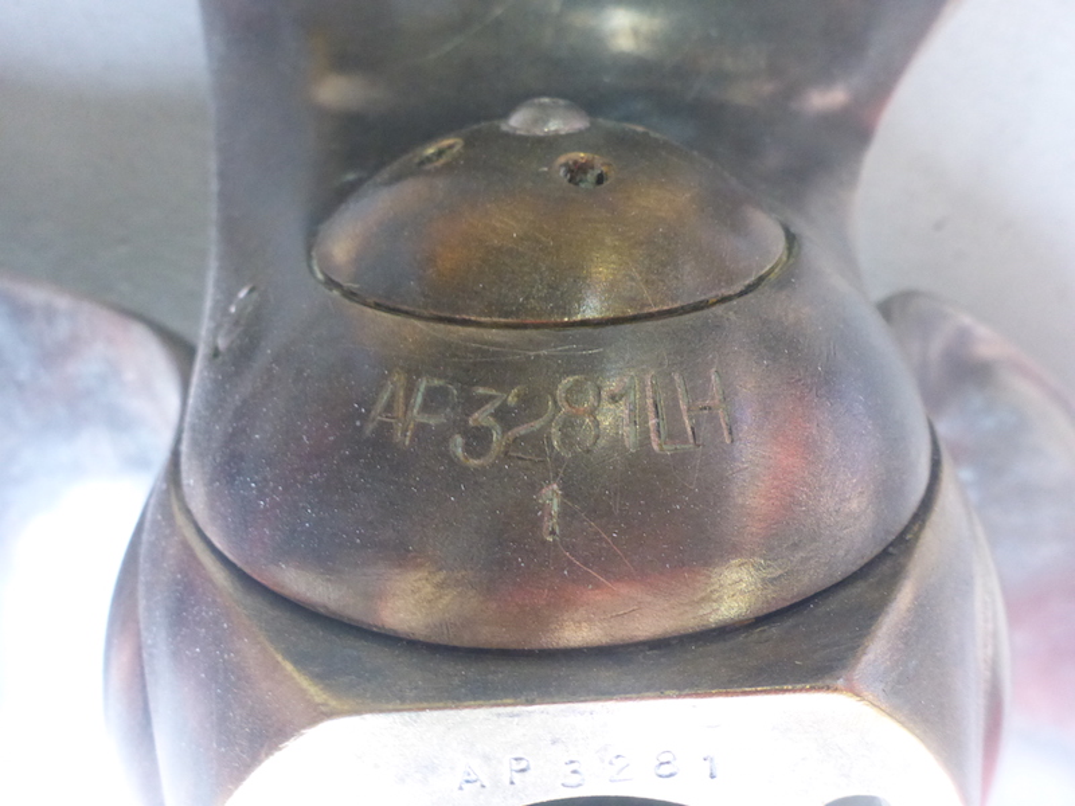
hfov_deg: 63.4
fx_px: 870
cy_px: 403
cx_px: 538
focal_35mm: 28
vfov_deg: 49.7
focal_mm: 4.9
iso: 800
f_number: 3.3
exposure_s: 1/50
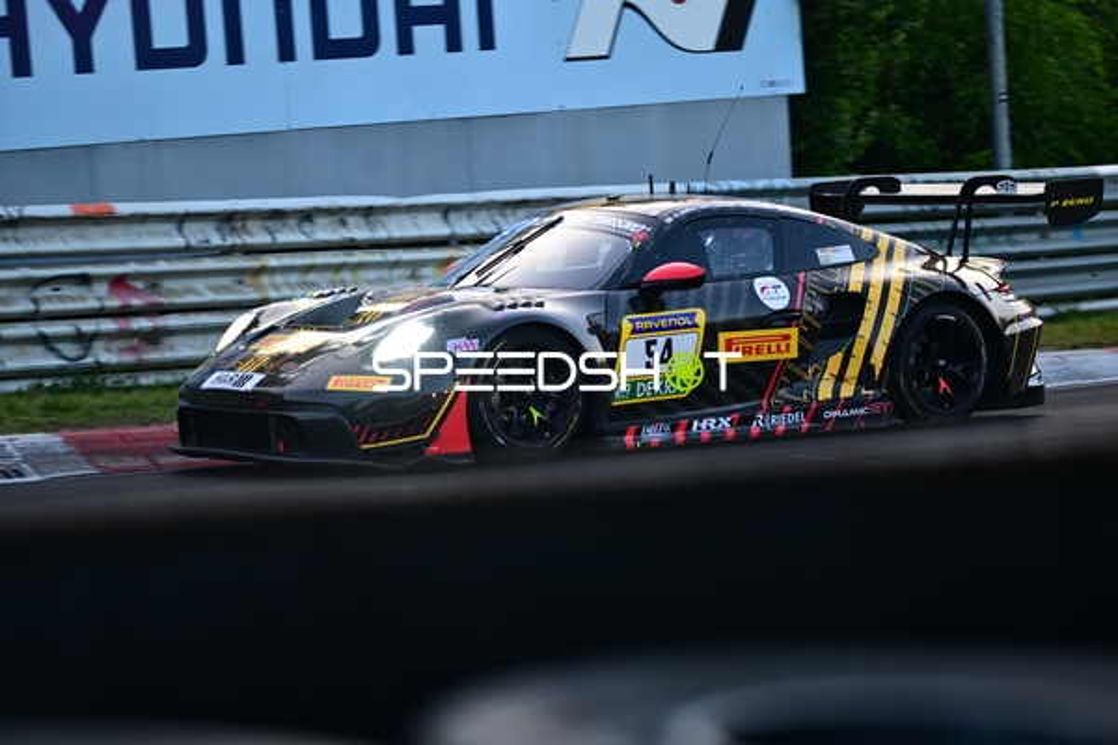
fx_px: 3726
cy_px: 372
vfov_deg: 11.4
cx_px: 559
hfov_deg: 17.1
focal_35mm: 120
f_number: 2.8
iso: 1000
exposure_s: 1/1250
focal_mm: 120
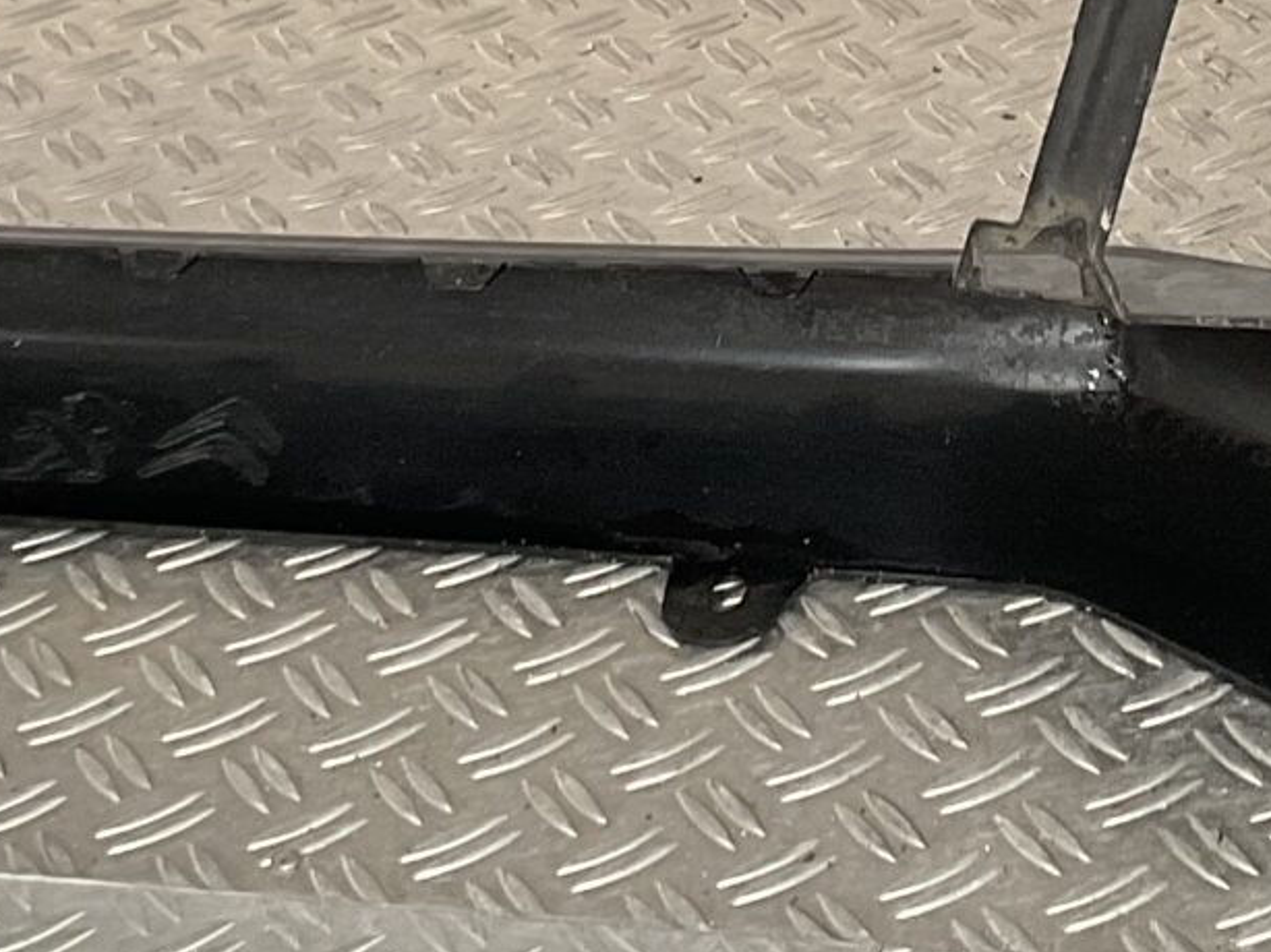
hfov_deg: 16.2
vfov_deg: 12.1
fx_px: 4441
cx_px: 998
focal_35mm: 121
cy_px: -66
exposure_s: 1/50
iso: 50
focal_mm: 3
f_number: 1.8
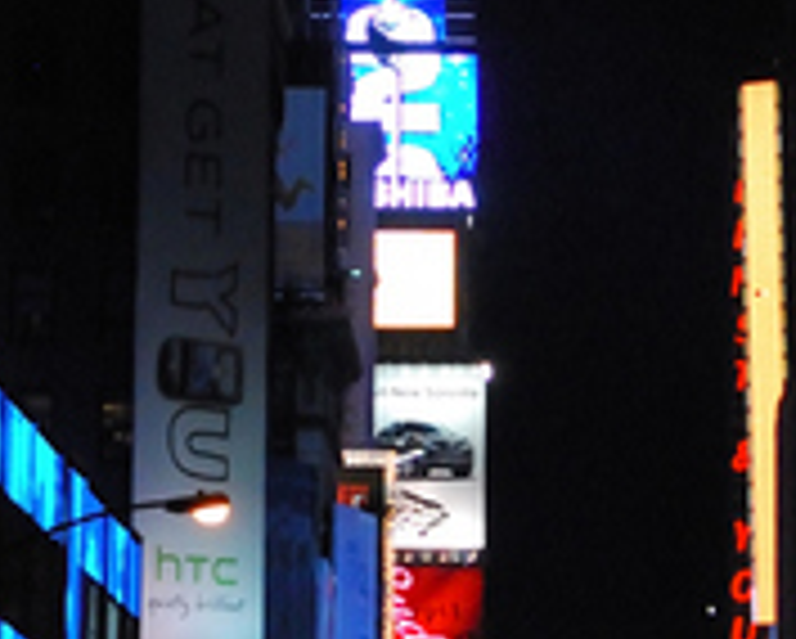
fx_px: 7213
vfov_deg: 5.1
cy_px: 76
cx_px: 522
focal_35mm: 306
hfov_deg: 6.3
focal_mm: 55
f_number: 4.8
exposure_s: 1/200
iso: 1600
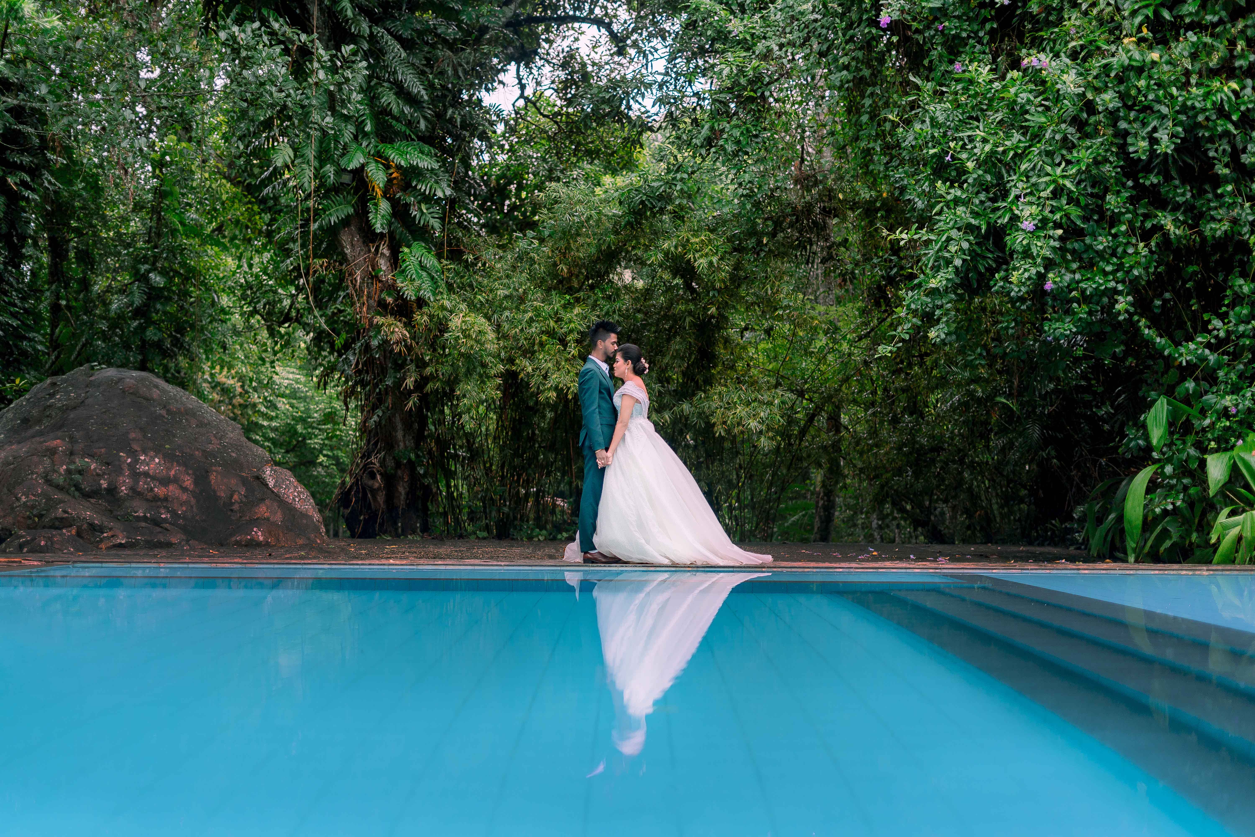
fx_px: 1743
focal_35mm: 50
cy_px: 418
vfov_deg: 27.0
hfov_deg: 39.6
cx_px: 628
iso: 500
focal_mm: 50
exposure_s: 1/1000
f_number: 1.8
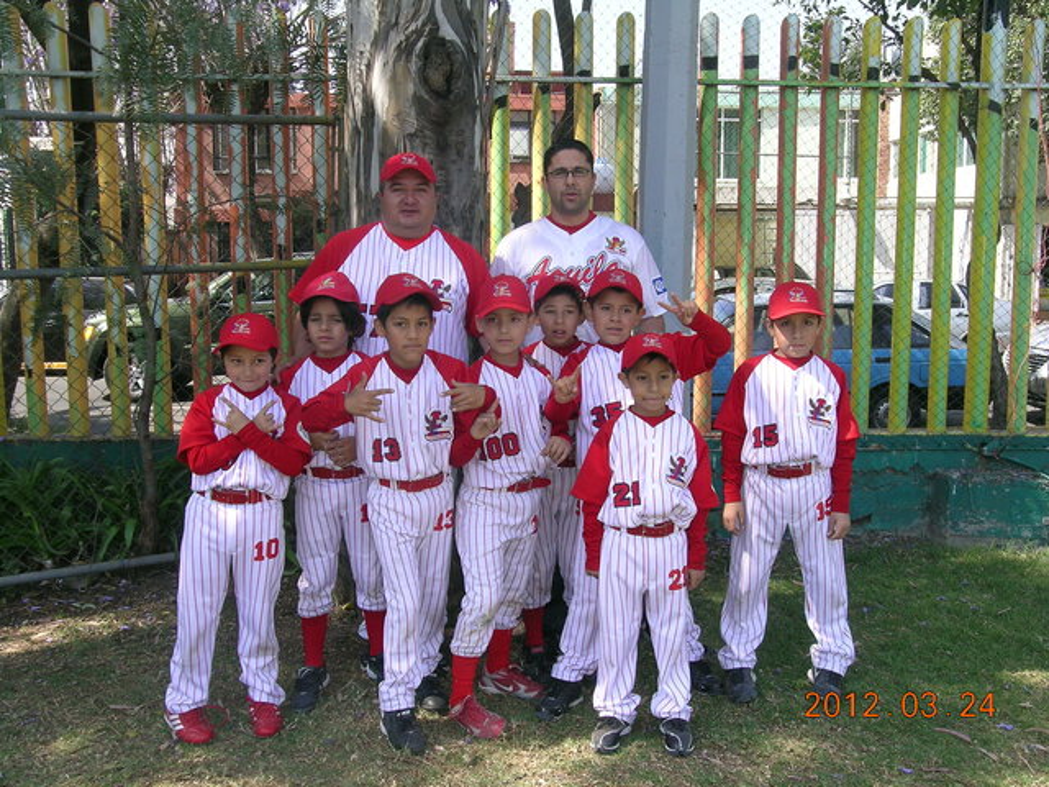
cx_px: 524
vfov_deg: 36.8
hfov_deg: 47.9
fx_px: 1182
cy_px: 394
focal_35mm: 39
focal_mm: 8
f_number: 4.9
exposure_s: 1/146
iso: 50
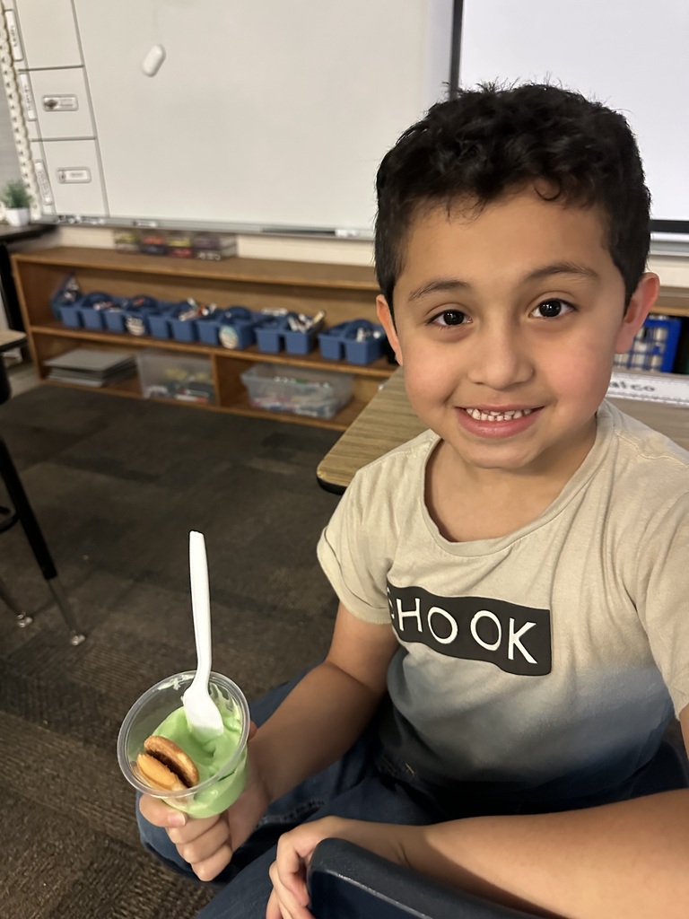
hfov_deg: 56.8
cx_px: 344
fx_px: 637
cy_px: 460
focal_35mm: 24
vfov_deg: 71.6
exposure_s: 1/40
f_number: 1.78
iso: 1000
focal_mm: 6.86
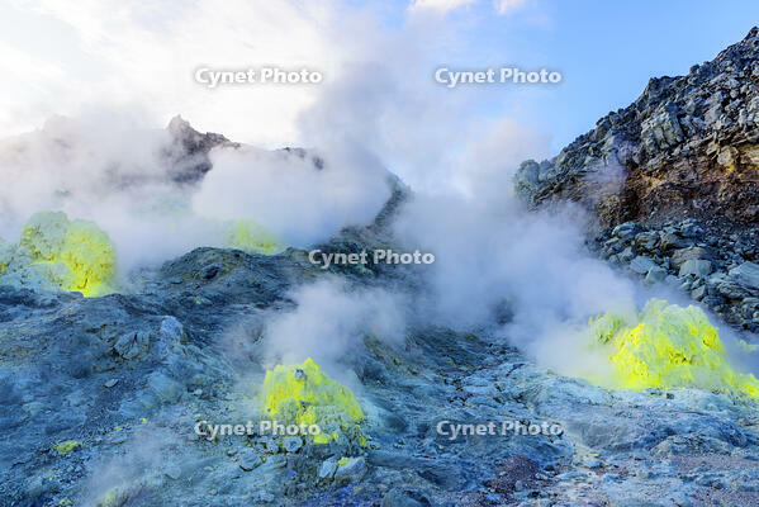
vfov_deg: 53.2
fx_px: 506
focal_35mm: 24
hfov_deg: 73.7
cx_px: 380
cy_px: 254
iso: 64
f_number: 11
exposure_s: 1/60
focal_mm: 24
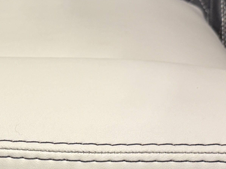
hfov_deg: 15.8
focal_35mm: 115
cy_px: 164
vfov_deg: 12.7
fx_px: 751
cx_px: -108
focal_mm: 6.76
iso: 200
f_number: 1.78
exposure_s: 1/60
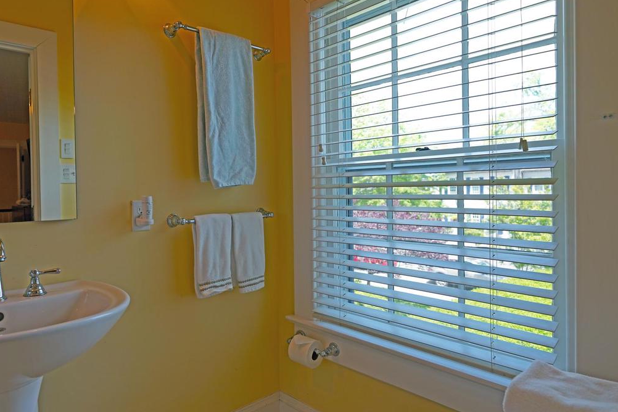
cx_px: 254
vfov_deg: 55.1
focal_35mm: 23
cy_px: 195
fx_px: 395
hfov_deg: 75.4
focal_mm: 16
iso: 100
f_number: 4
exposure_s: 1/60
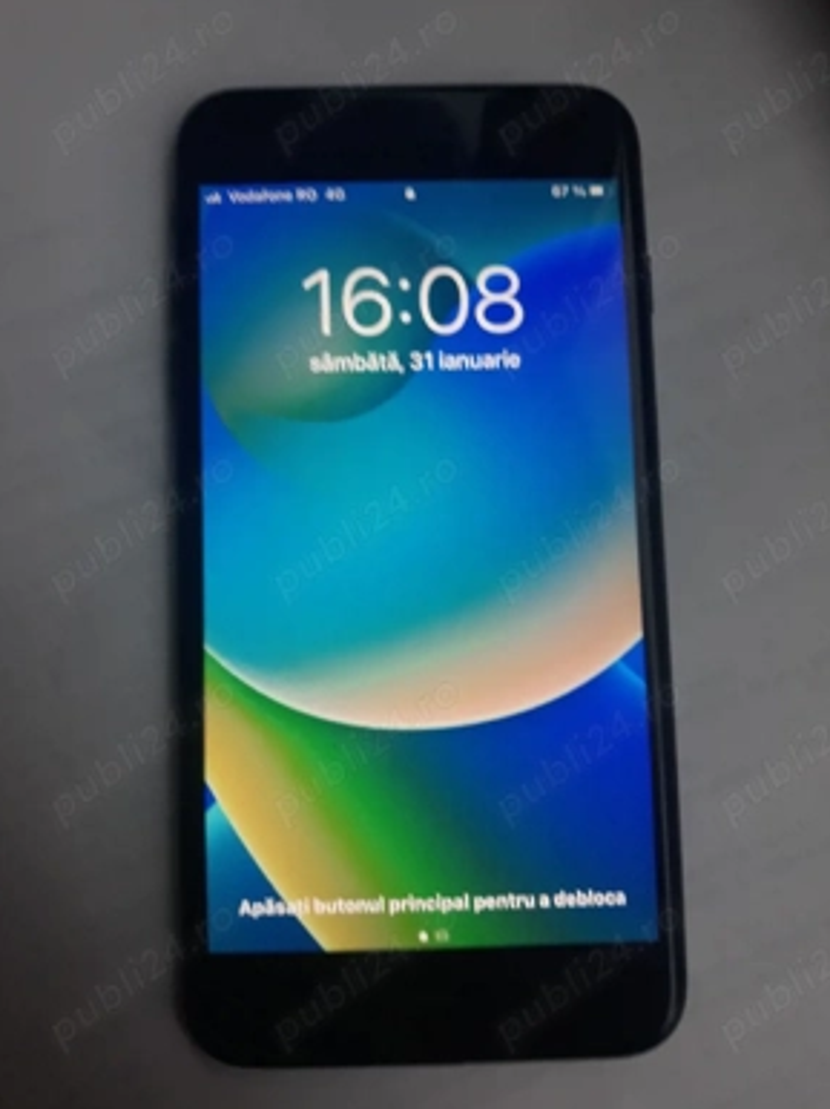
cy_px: 560
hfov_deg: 49.7
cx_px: 422
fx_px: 896
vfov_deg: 63.5
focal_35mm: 28
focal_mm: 3.71
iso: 40
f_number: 1.7
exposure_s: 1/50
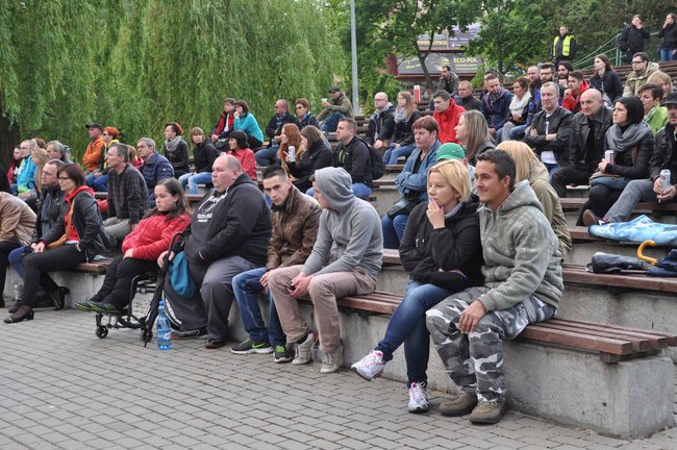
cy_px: 225
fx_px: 1014
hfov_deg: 36.9
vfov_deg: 25.0
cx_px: 338
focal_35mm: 54
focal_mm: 36
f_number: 11
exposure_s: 1/80
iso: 640
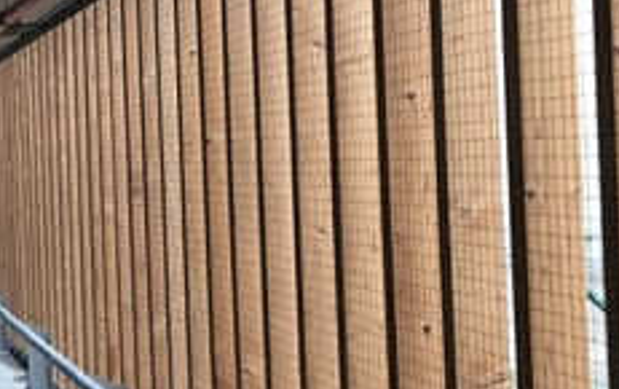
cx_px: -51
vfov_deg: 15.4
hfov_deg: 23.0
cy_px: 140
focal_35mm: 85
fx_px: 1436
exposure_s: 1/33
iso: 80
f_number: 2.2
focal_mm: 4.15
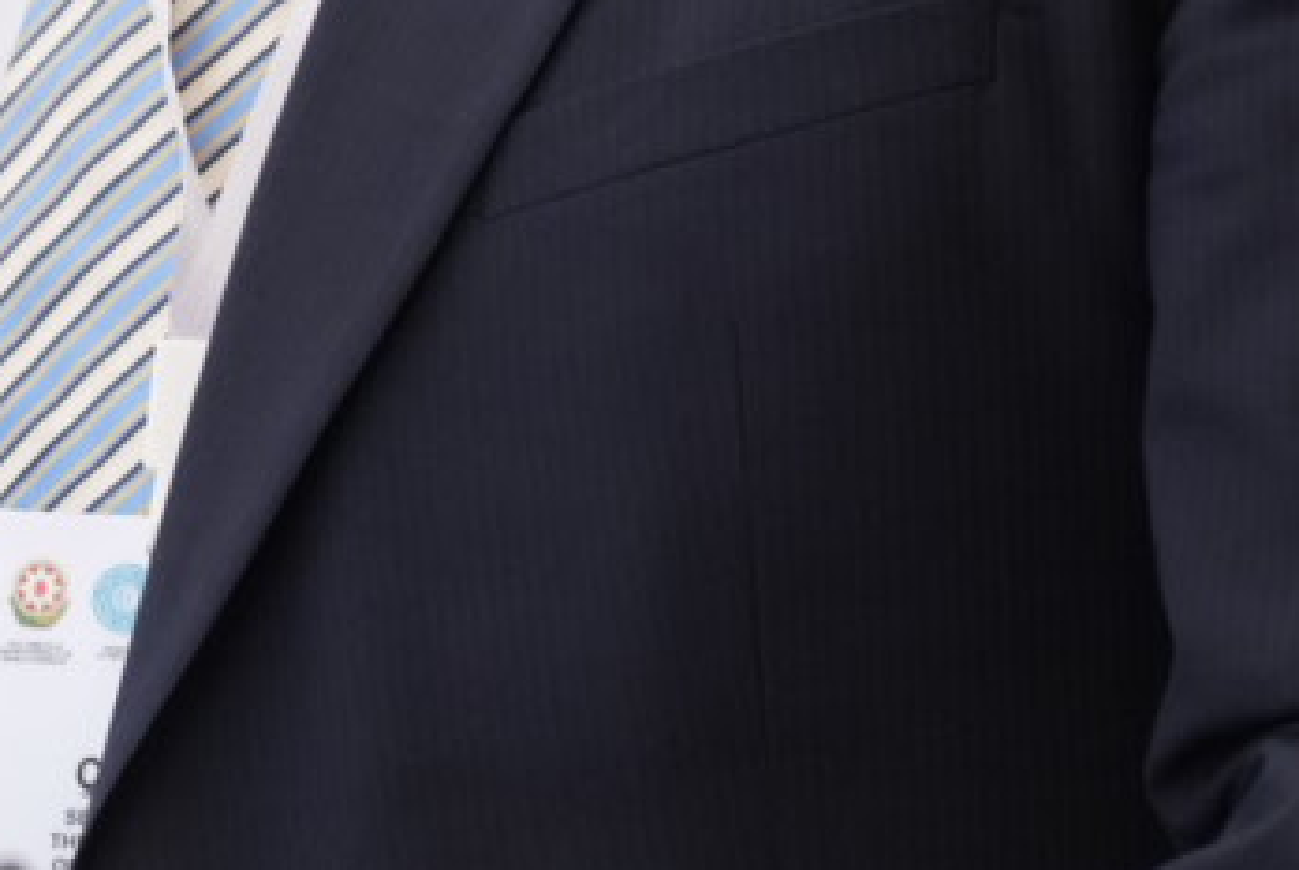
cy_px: -351
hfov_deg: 3.6
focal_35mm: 571
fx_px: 20629
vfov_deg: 2.4
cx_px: -11
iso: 1600
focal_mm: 123
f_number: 3.2
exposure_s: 1/160
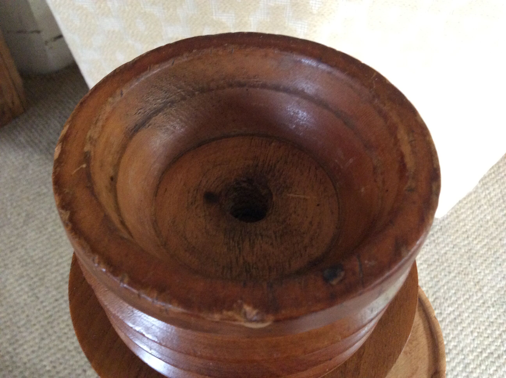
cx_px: 253
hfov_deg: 56.9
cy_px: 189
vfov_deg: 44.1
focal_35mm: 32
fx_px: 467
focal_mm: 3.3
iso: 250
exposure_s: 1/25
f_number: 2.4
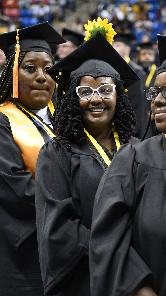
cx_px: 82
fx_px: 1432
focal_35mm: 183
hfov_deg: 6.6
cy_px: 149
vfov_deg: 11.8
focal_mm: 116
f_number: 5.6
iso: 2500
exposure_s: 1/80
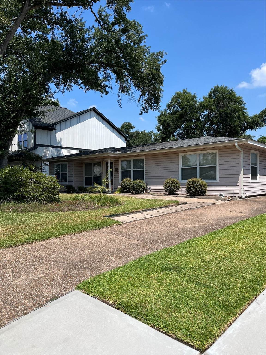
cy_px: 178
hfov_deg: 53.1
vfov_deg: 67.3
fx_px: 266
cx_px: 133
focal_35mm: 26
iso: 50
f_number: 1.6
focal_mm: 5.1
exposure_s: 1/3623
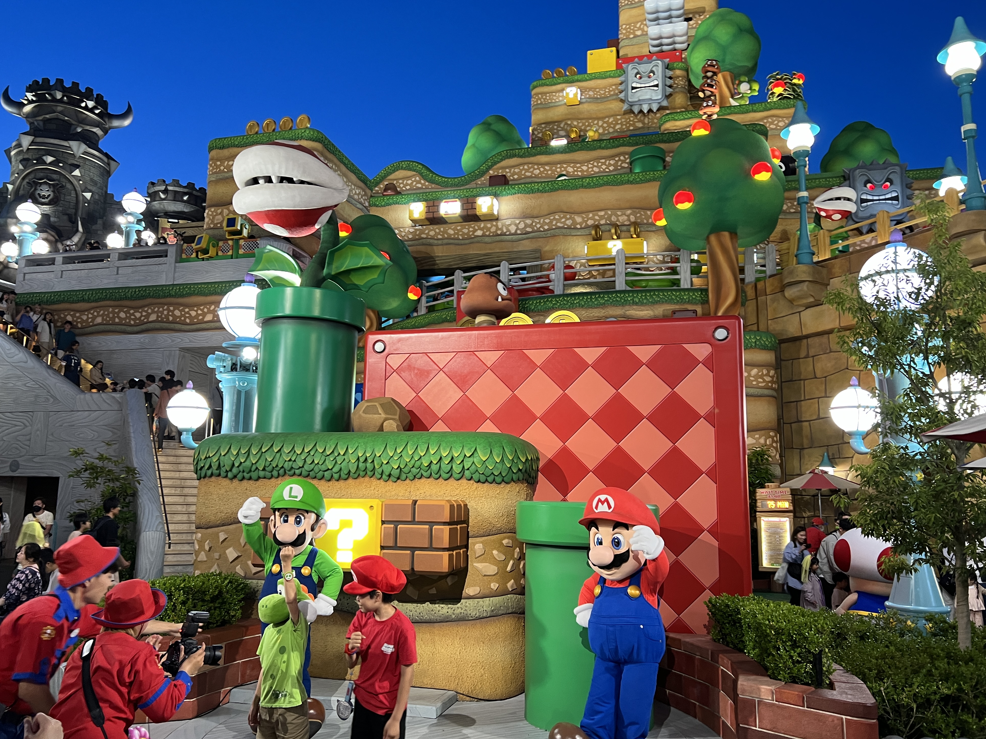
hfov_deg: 65.3
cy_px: 382
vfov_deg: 51.3
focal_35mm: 27
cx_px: 486
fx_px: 769
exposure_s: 1/57
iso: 200
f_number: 1.5
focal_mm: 5.7
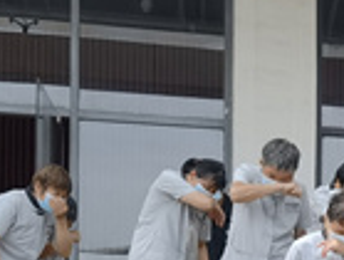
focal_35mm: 155
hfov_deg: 11.9
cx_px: 579
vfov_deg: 9.0
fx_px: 1544
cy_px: 535
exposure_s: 1/1055
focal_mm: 6.67
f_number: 1.9
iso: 50
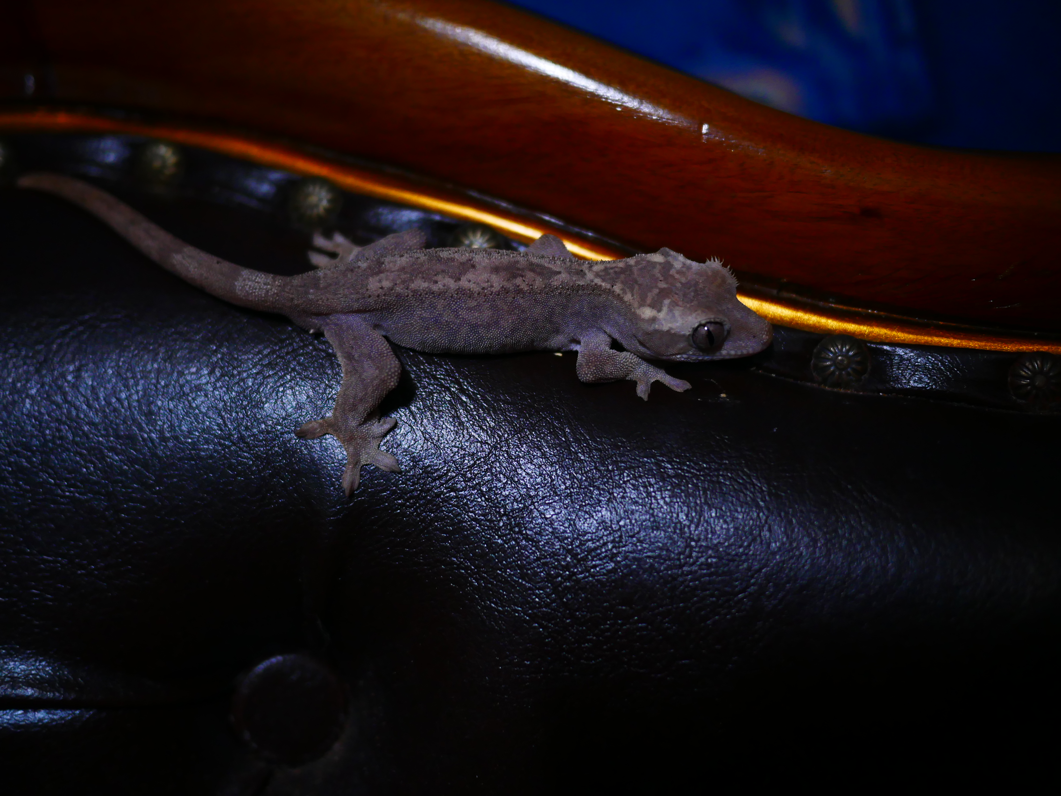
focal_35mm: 40
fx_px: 1226
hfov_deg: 46.8
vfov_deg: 36.0
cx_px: 530
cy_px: 398
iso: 640
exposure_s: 1/60
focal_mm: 20
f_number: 1.7
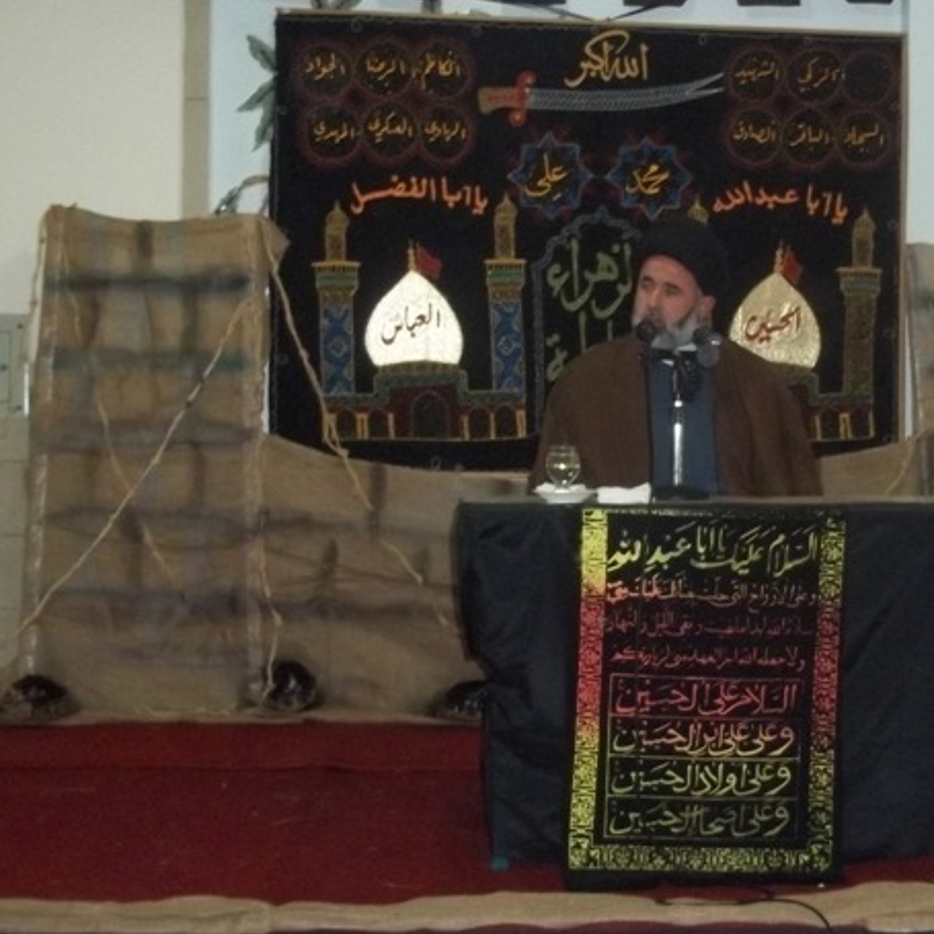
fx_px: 1709
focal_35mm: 56
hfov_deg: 30.4
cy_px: 484
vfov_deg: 30.6
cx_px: 589
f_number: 3.1
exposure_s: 1/30
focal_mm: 6.5
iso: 320
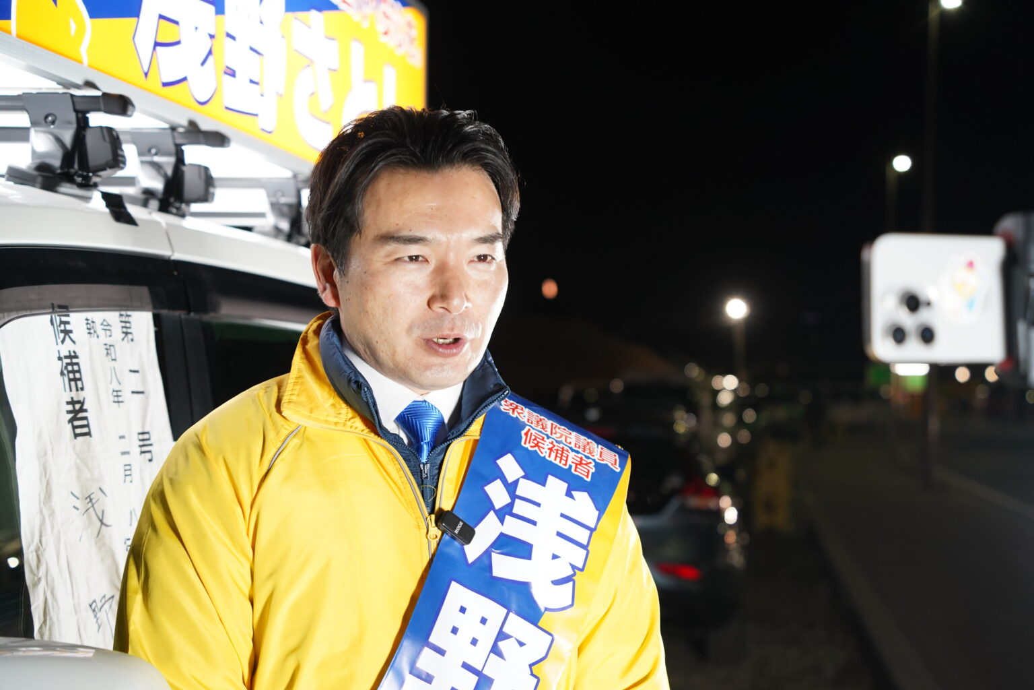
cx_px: 517
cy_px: 345
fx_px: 1637
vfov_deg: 23.8
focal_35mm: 57
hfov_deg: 35.1
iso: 1250
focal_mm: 57
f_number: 4
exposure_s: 1/60
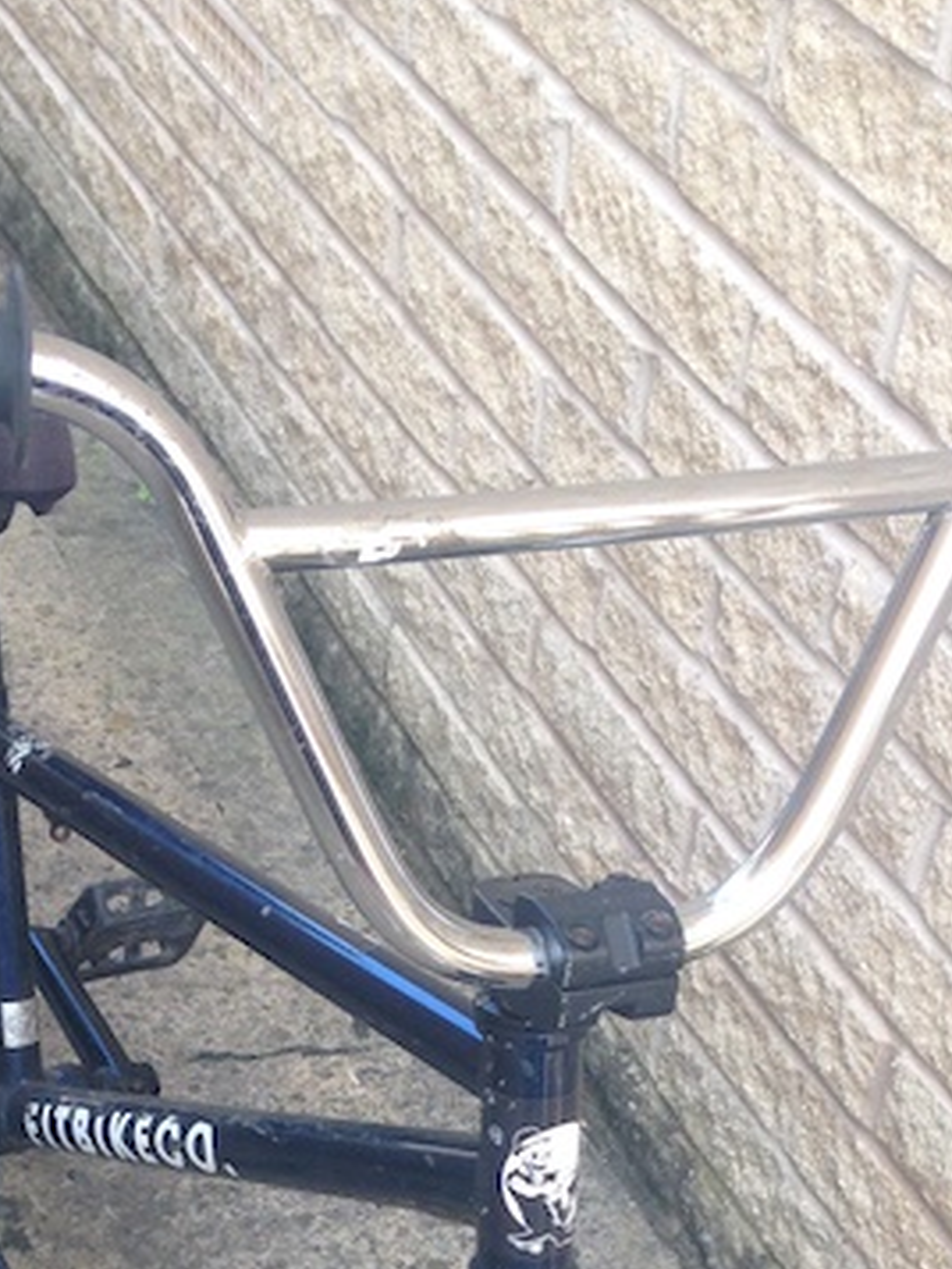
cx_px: 355
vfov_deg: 25.0
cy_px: 1297
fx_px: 2712
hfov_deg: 19.9
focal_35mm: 74
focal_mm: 4.12
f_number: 2.4
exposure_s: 1/120
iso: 50
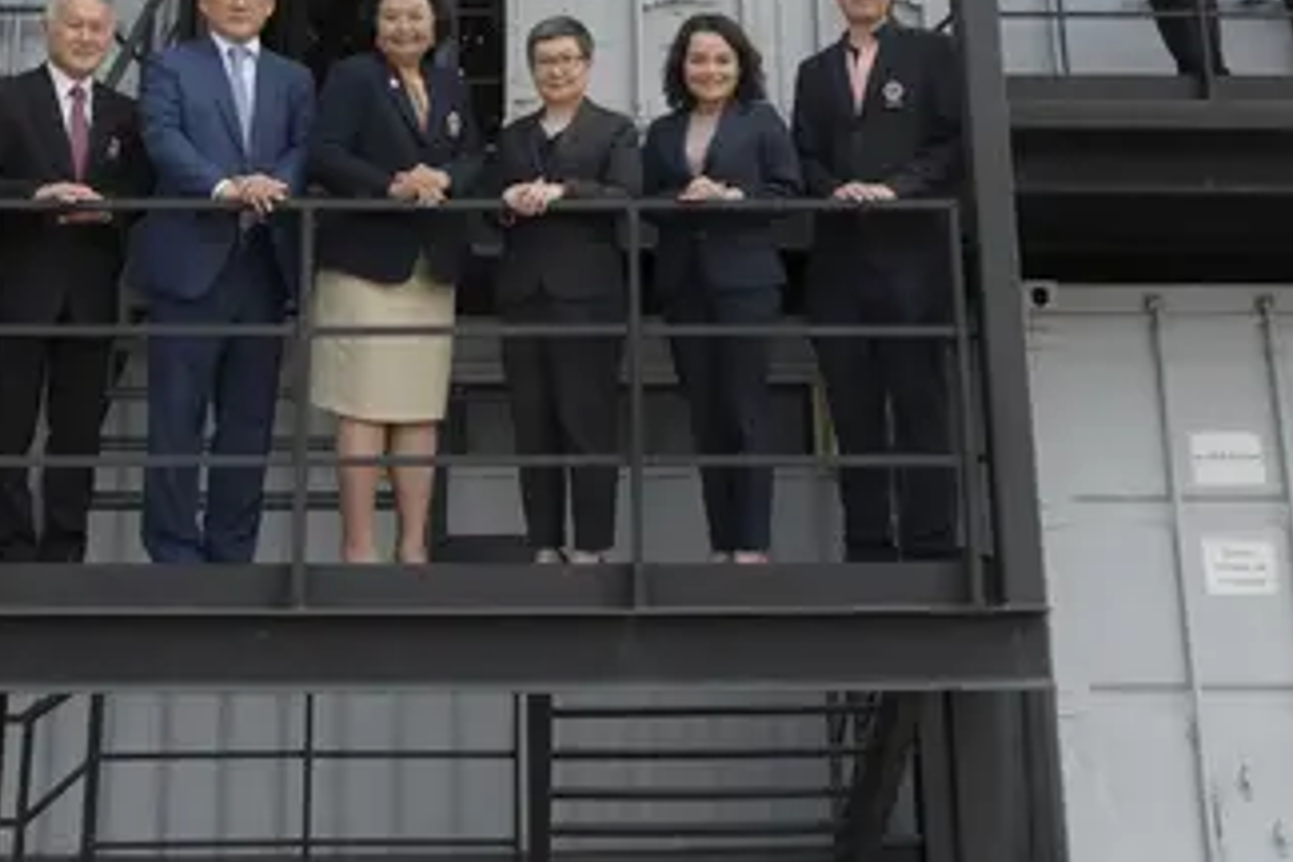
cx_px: 507
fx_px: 1903
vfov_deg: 23.4
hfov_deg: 37.4
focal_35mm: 53
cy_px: -172
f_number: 6.3
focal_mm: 22
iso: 200
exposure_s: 1/400
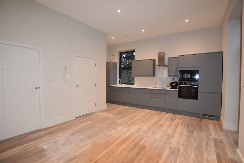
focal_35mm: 15
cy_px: 82
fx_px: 102
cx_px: 122
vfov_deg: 77.3
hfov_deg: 100.4
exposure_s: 1/60
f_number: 3.5
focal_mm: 10
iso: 450
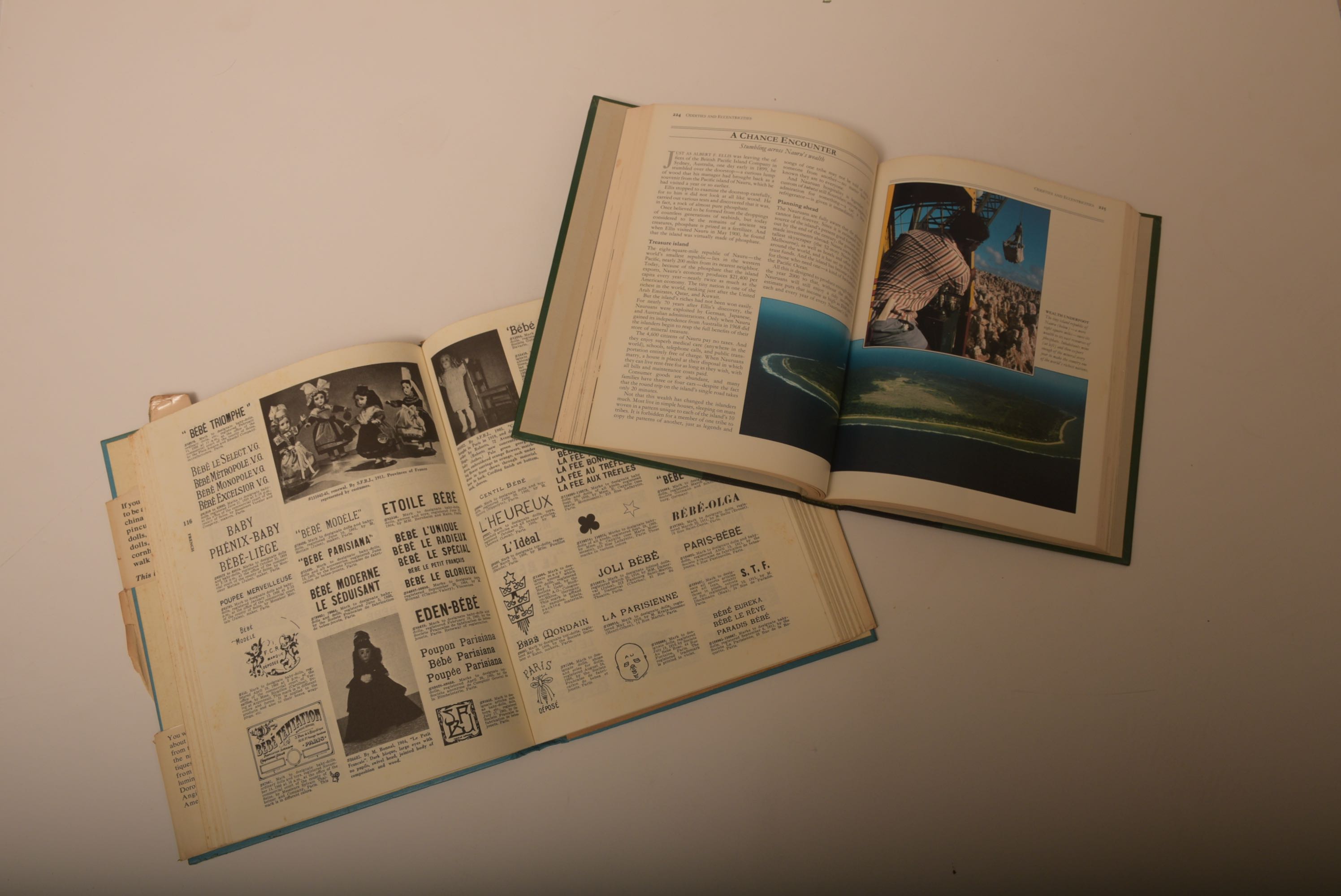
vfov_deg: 43.7
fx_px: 1118
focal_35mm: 30
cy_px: 448
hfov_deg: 61.9
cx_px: 670
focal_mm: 20
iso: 160
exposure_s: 1/250
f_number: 8
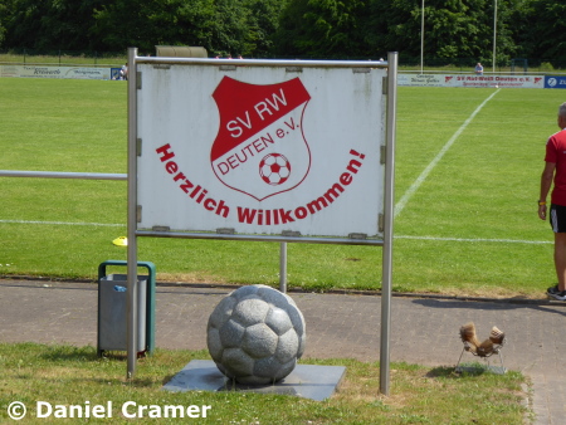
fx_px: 1292
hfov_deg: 24.7
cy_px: 212
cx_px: 283
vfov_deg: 18.7
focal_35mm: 79
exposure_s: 1/400
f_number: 4.7
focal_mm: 14.1
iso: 80
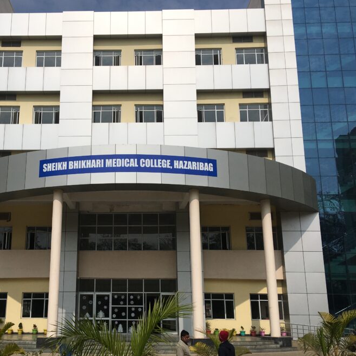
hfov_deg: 41.4
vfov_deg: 41.8
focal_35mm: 40
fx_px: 465
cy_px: 190
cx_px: 121
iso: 25
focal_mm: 4.15
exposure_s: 1/6410
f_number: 2.2
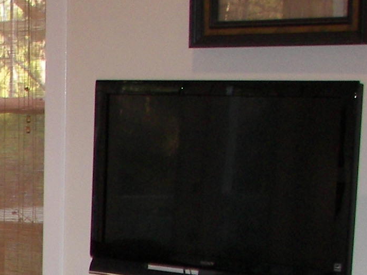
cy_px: 341
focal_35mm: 135
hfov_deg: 13.4
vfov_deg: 10.8
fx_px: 1431
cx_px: -248
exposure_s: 1/30
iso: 100
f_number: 2.8
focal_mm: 6
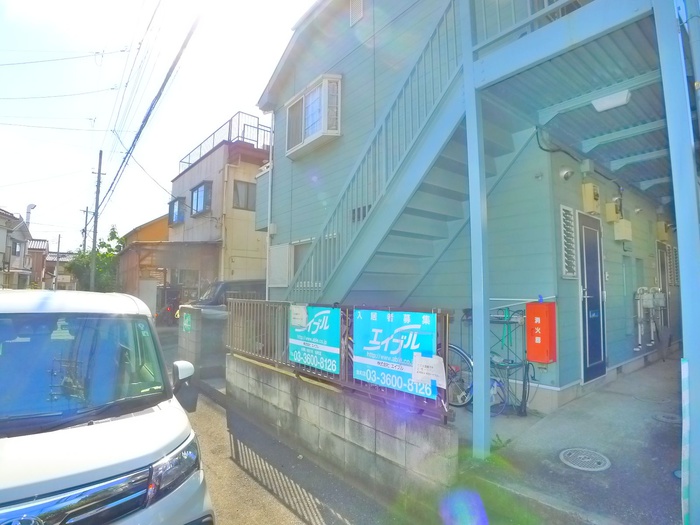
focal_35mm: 24
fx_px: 485
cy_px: 262
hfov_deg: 71.6
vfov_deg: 56.8
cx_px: 350
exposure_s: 1/640
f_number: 4
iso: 400
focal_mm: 5.1
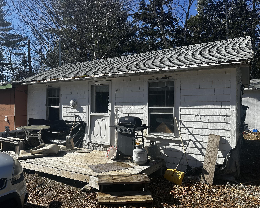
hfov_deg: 65.9
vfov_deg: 54.9
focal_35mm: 26
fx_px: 200
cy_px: 104
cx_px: 117
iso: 80
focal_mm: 6.86
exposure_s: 1/4016
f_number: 1.78
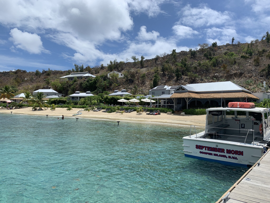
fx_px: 203
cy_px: 102
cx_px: 135
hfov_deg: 67.3
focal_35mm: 26
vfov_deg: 53.1
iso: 25
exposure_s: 1/4098
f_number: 1.8
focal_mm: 4.25
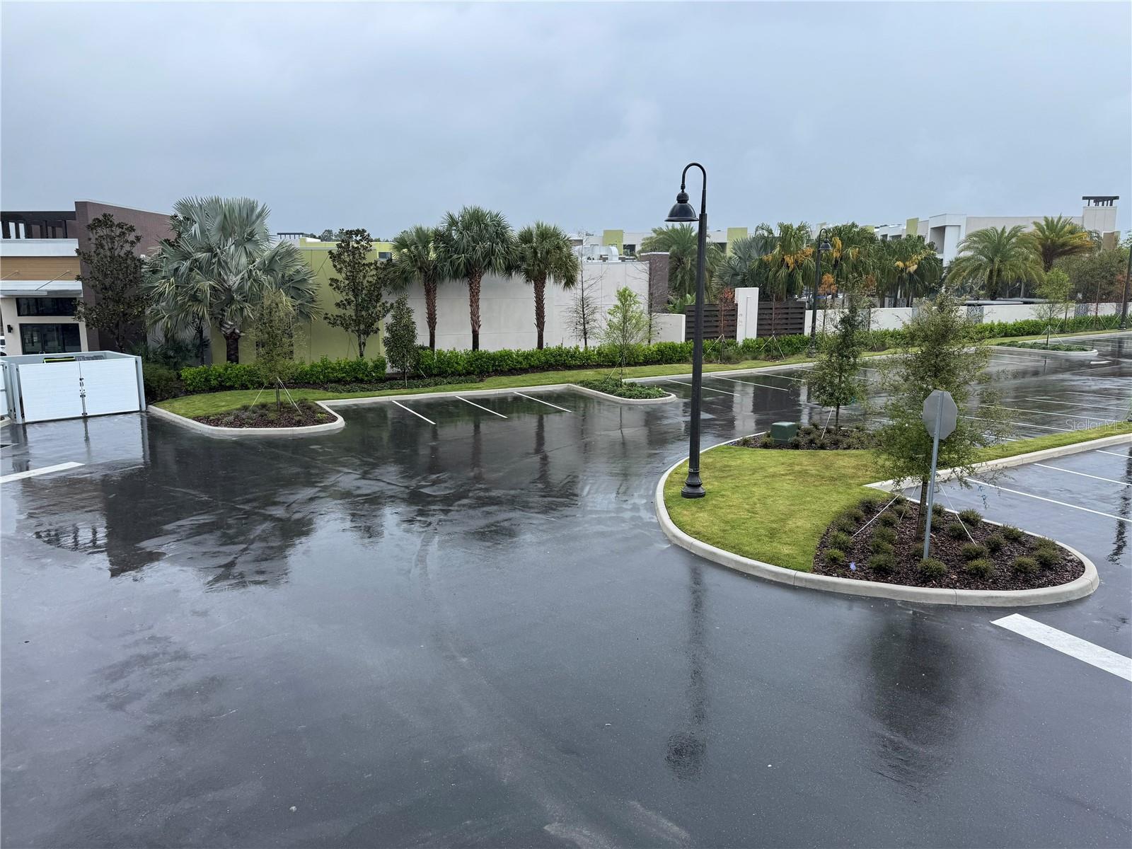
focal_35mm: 24
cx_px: 566
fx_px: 785
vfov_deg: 56.8
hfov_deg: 71.6
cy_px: 424
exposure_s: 1/1425
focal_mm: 6.76
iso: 80
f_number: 1.78
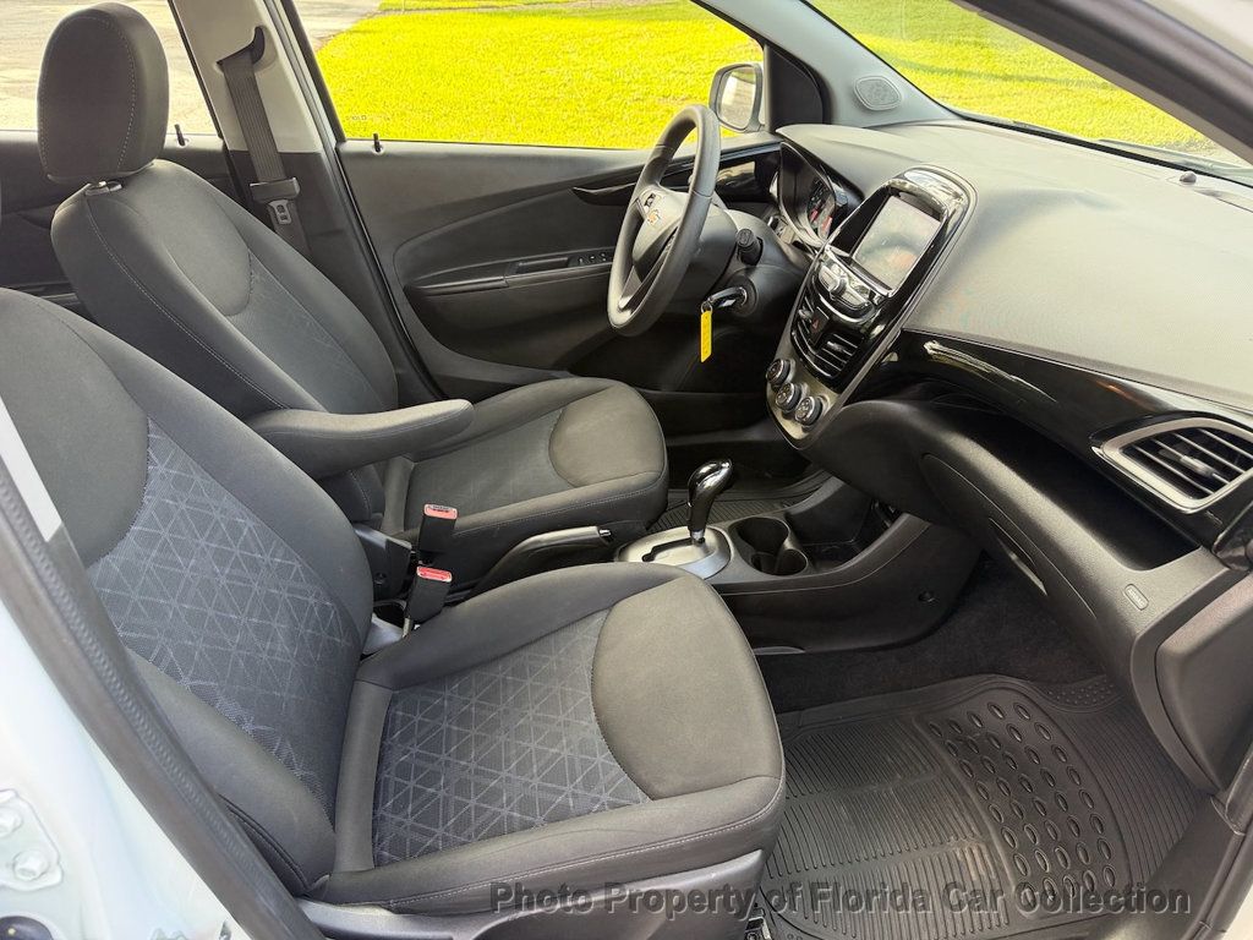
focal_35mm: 24
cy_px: 470
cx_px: 626
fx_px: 869
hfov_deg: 71.6
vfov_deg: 56.8
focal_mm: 6.76
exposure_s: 1/233
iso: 200
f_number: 1.78
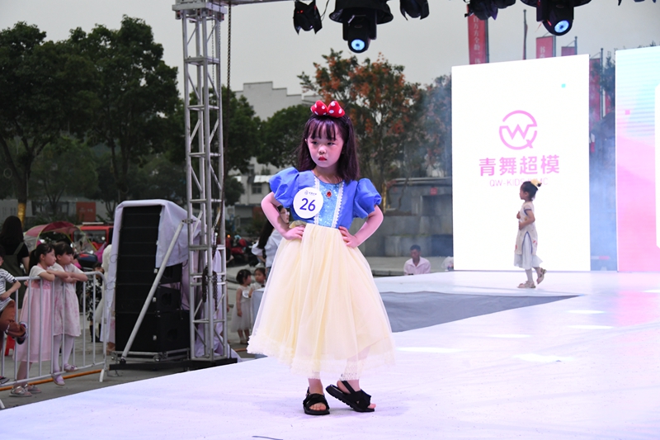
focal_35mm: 66
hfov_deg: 30.5
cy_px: 220
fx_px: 1210
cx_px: 330
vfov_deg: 20.6
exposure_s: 1/500
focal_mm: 44
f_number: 4.5
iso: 2000
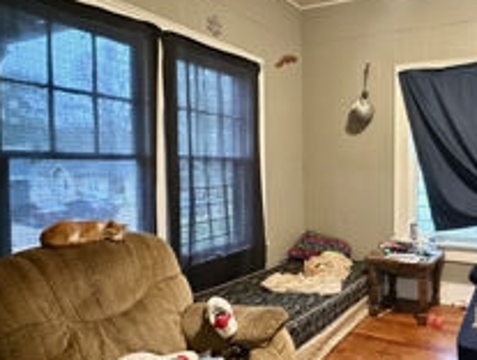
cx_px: 376
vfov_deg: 51.5
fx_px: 373
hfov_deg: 60.4
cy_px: 185
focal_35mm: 27
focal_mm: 2.22
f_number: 2.2
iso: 1000
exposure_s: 1/40
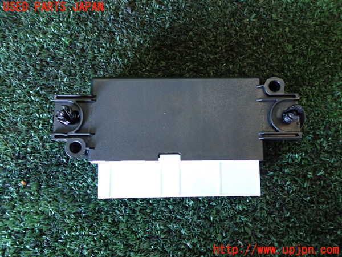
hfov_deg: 60.0
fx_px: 296
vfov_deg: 46.8
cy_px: 128
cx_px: 171
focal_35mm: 30
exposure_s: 1/30
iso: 500
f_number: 2.3
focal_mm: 5.4
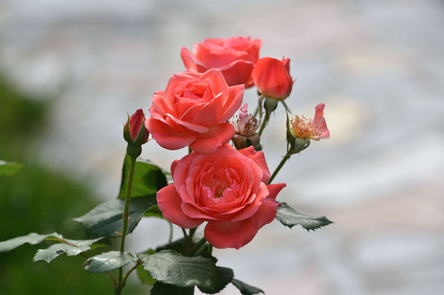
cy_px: 148
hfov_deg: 10.3
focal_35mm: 200
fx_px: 2466
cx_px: 222
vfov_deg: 6.9
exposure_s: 1/200
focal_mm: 200
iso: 100
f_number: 5.6
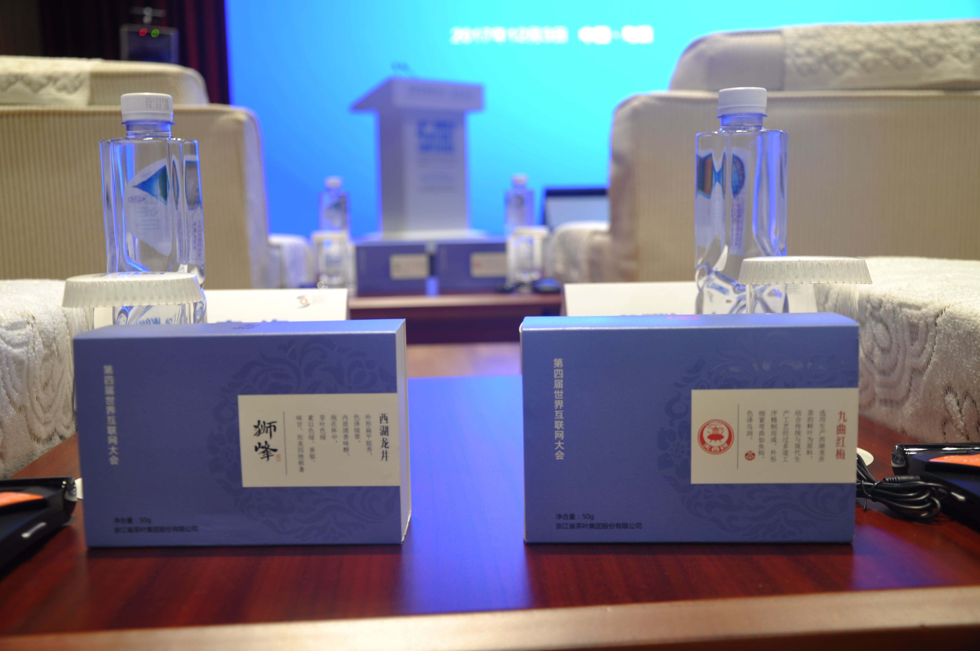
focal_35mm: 38
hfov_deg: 51.3
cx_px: 490
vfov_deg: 35.4
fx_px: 1020
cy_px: 326
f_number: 4
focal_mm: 25
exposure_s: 1/4
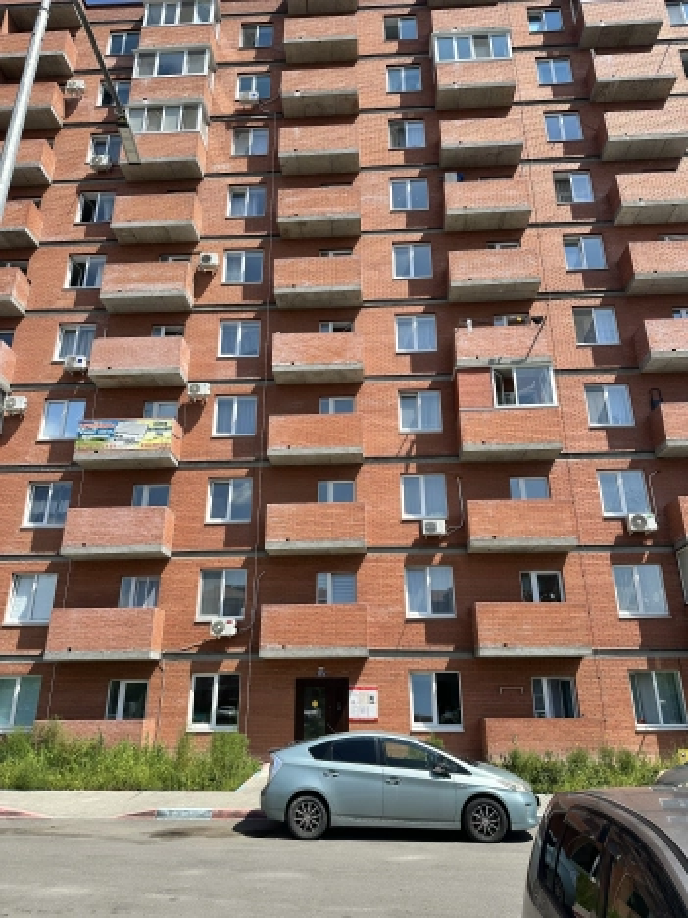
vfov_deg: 71.6
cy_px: 459
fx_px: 636
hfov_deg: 56.8
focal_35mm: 24
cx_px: 344
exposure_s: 1/4016
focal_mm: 6.86
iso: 80
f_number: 1.78
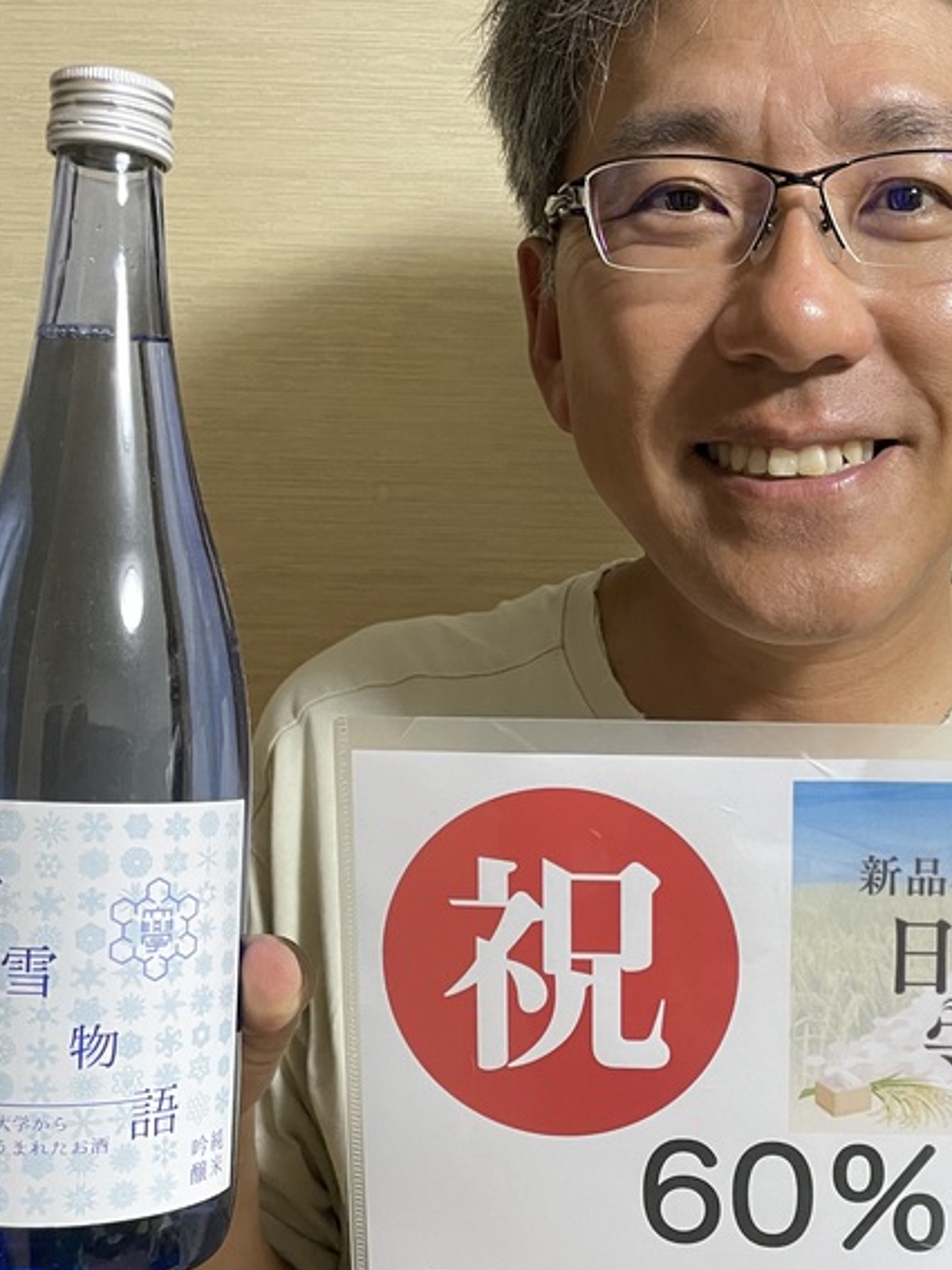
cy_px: 763
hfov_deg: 31.6
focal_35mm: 45
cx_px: 706
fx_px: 1651
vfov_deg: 41.9
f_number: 1.6
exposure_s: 1/50
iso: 250
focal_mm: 4.2
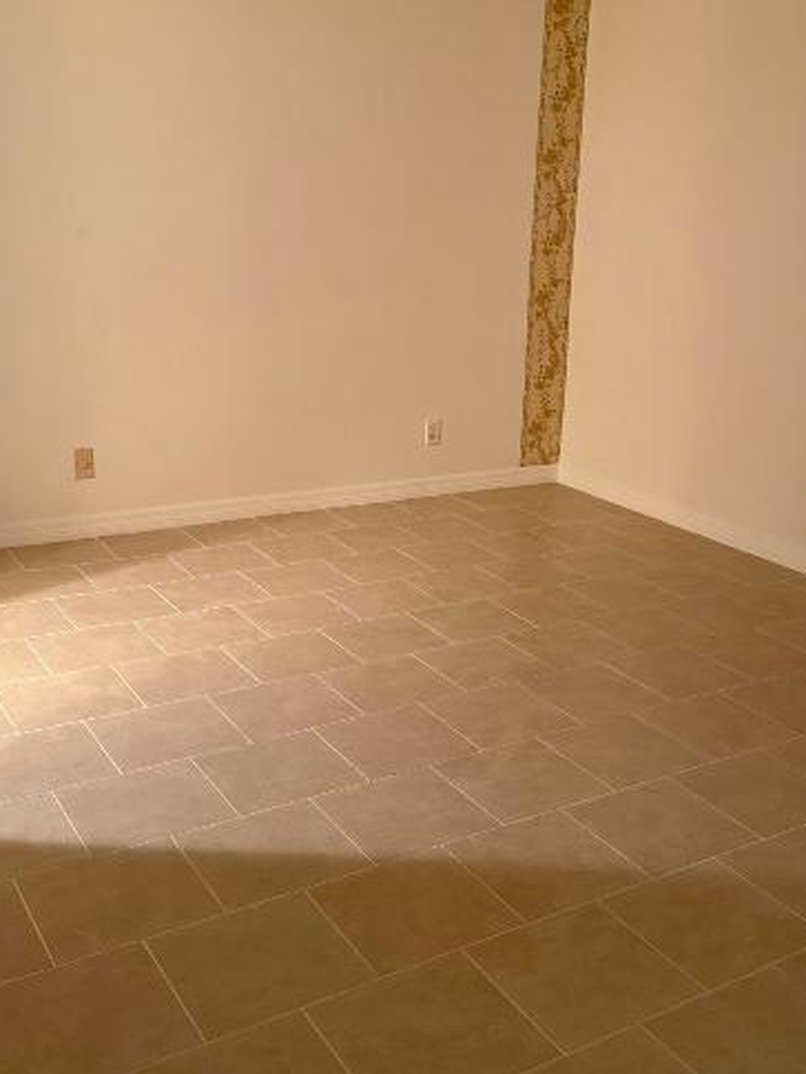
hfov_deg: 37.6
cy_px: 512
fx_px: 1179
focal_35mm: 38
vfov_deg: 48.9
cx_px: 485
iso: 500
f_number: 1.78
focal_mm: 6.76
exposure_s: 1/60
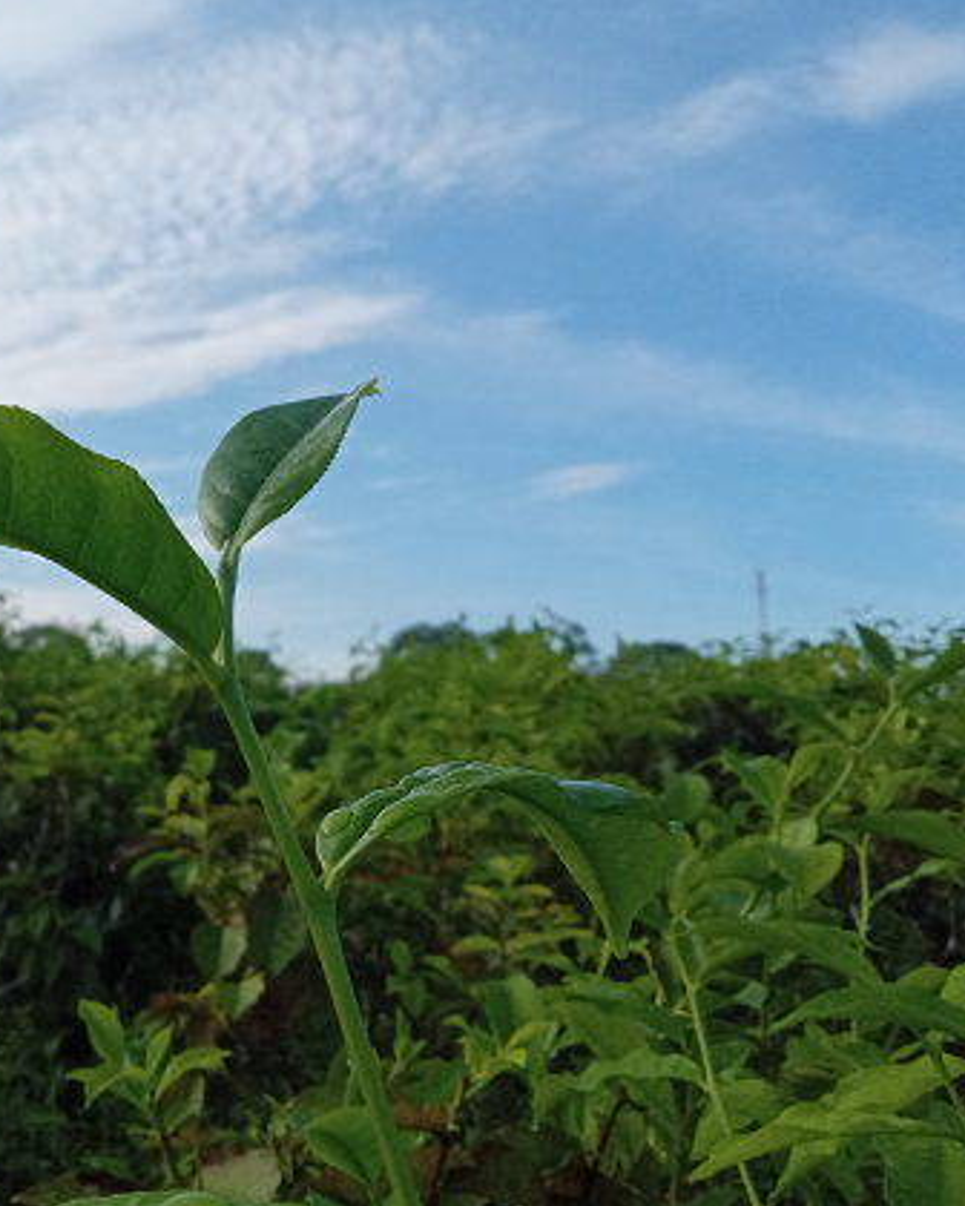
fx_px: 1321
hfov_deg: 38.6
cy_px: 627
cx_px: 192
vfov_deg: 49.1
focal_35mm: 37
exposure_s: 1/1138
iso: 111
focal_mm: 3.46
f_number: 2.2
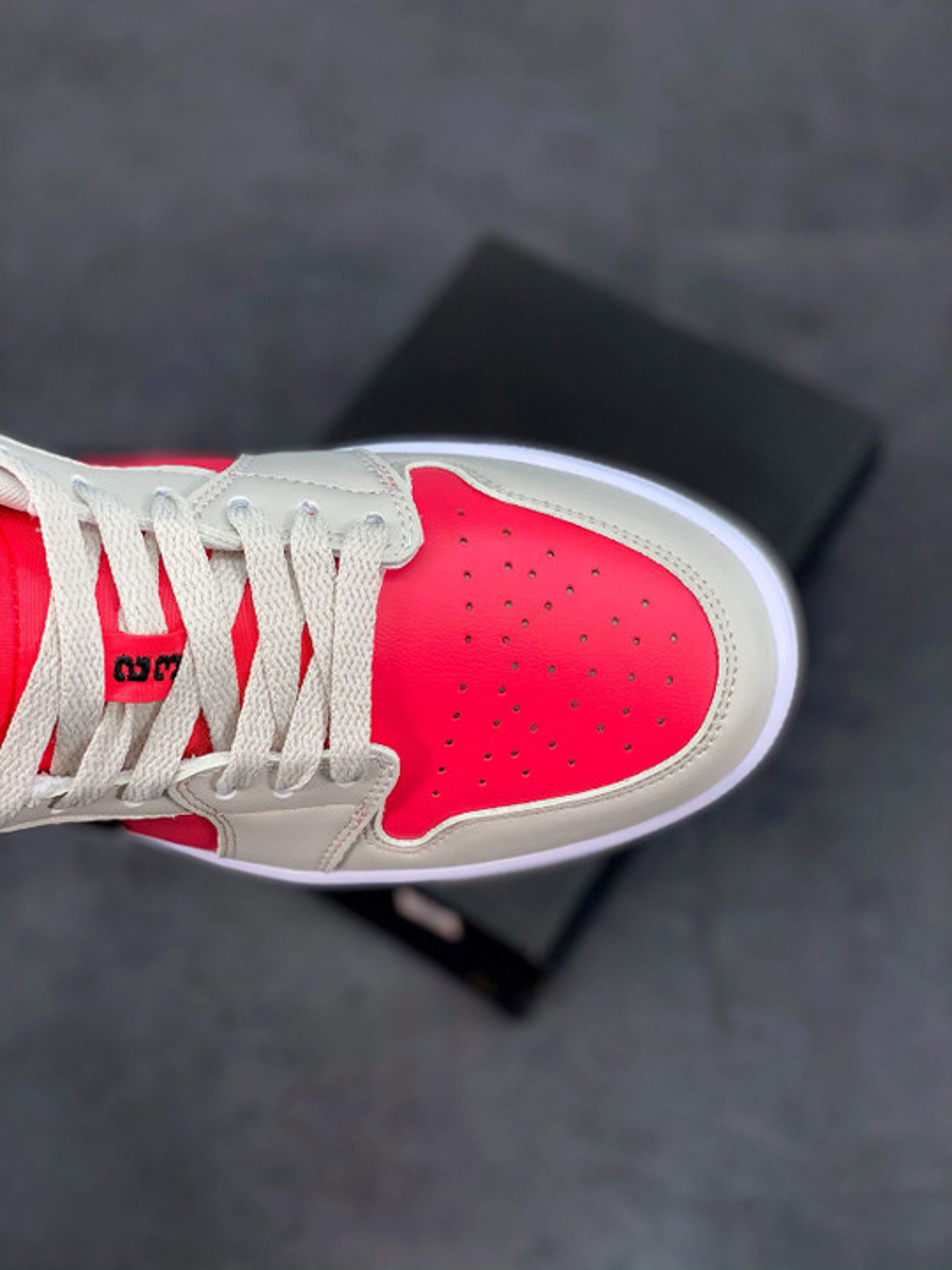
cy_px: 635
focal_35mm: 52
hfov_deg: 28.0
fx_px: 1907
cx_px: 476
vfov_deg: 36.8
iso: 20
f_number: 2
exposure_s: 1/246
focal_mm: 6
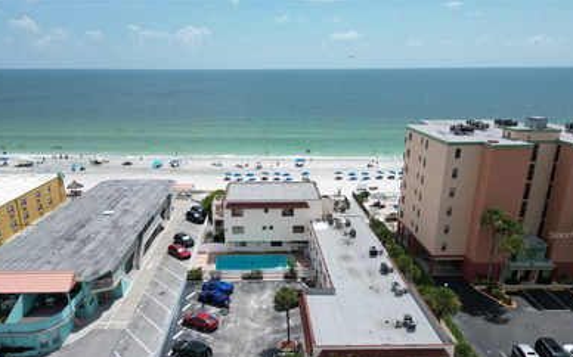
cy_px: 235
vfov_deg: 43.9
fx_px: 437
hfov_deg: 66.5
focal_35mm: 28
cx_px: 271
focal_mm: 6.72
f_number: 1.7
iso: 100
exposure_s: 1/4000
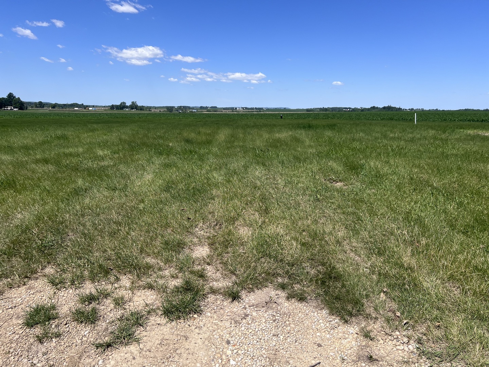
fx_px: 367
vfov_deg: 53.1
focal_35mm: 26
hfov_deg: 67.3
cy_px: 184
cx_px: 244
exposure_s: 1/5076
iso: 50
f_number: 1.5
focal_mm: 5.7
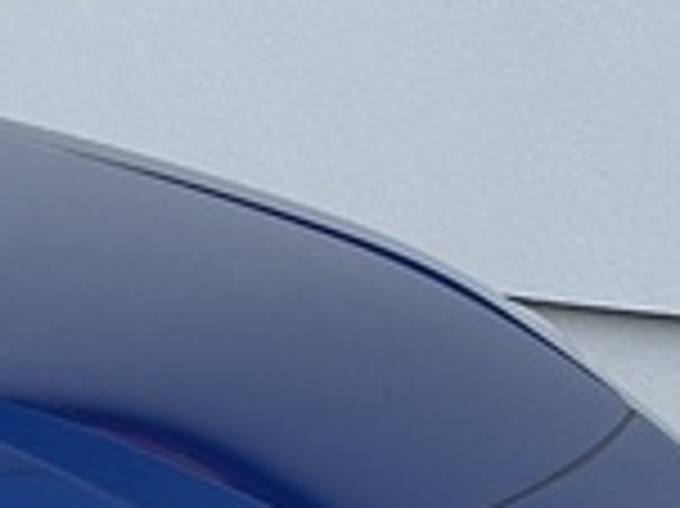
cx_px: -347
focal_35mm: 176
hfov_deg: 10.8
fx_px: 3455
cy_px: -351
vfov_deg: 8.2
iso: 50
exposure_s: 1/683
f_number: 1.5
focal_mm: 5.7
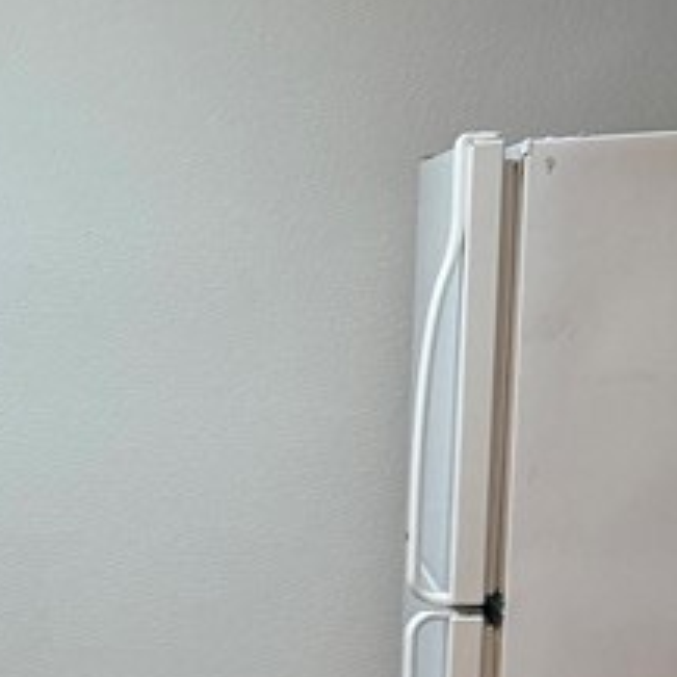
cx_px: -471
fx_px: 2213
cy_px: 774
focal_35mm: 100
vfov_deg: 16.8
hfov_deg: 15.4
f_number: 1.78
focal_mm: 6.76
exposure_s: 1/60
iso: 160
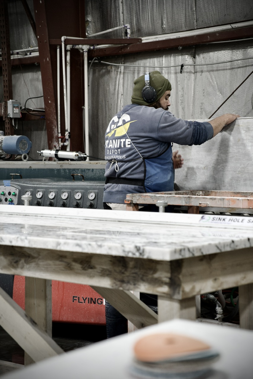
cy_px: 190
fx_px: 791
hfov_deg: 18.2
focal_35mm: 75
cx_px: 126
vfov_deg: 27.0
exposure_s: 1/160
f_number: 4
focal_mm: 50
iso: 800
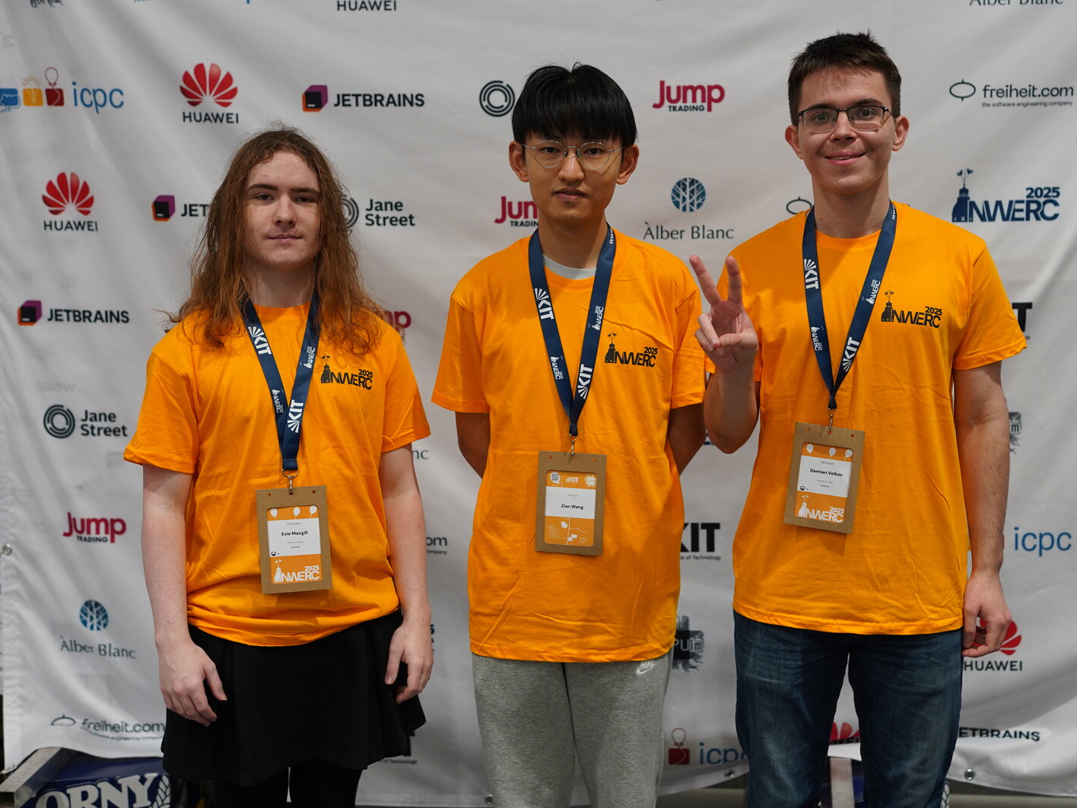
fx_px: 1711
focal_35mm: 55
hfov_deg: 34.9
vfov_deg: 26.6
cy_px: 402
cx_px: 609
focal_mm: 50
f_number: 2.5
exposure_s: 1/80
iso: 640
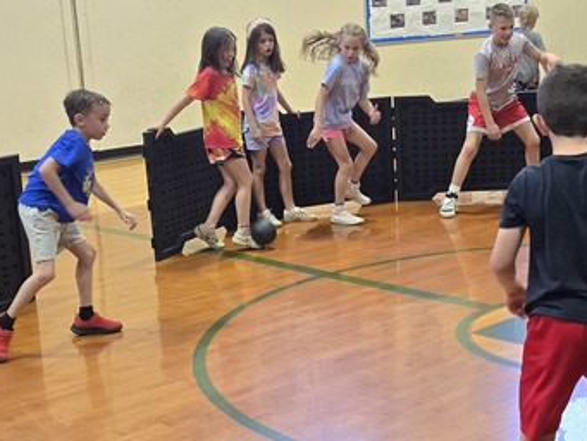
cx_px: 430
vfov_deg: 21.3
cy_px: 276
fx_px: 1170
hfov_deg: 27.8
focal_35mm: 69
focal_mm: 5.4
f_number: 1.8
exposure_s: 1/120
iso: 200
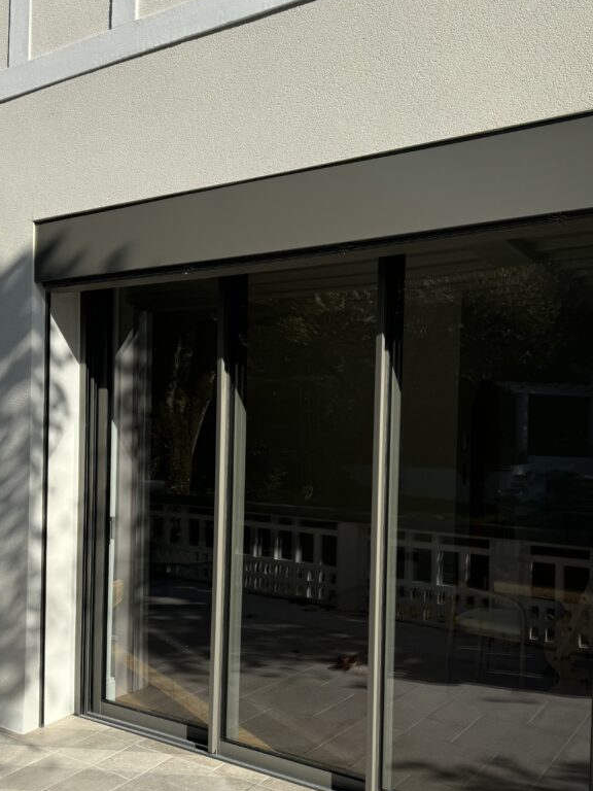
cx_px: 338
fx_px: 731
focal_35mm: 32
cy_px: 455
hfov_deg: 44.1
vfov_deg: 56.6
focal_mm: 6.76
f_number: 1.78
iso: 80
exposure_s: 1/4049
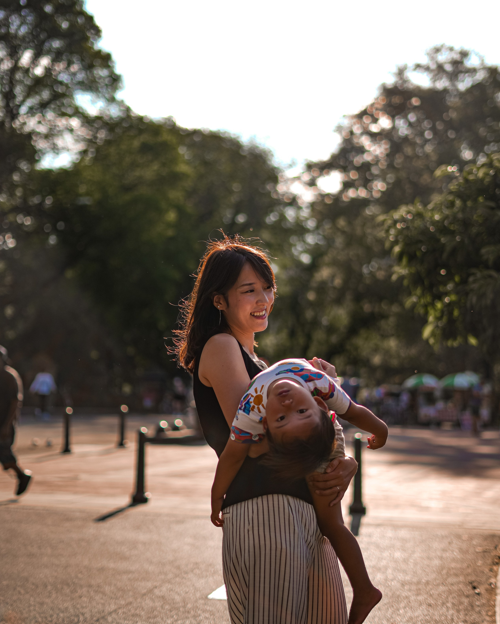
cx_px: 242
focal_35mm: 61
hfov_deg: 25.0
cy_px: 307
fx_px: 1128
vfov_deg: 31.0
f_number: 1.8
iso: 50
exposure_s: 1/1600
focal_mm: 50
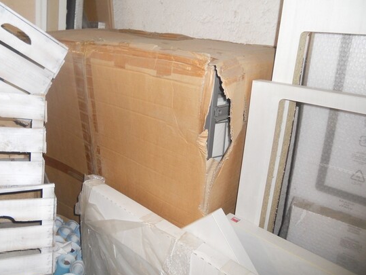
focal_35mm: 30
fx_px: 317
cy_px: 130
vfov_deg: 46.8
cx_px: 167
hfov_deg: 59.9
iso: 200
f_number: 3.2
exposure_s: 1/25
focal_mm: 4.9
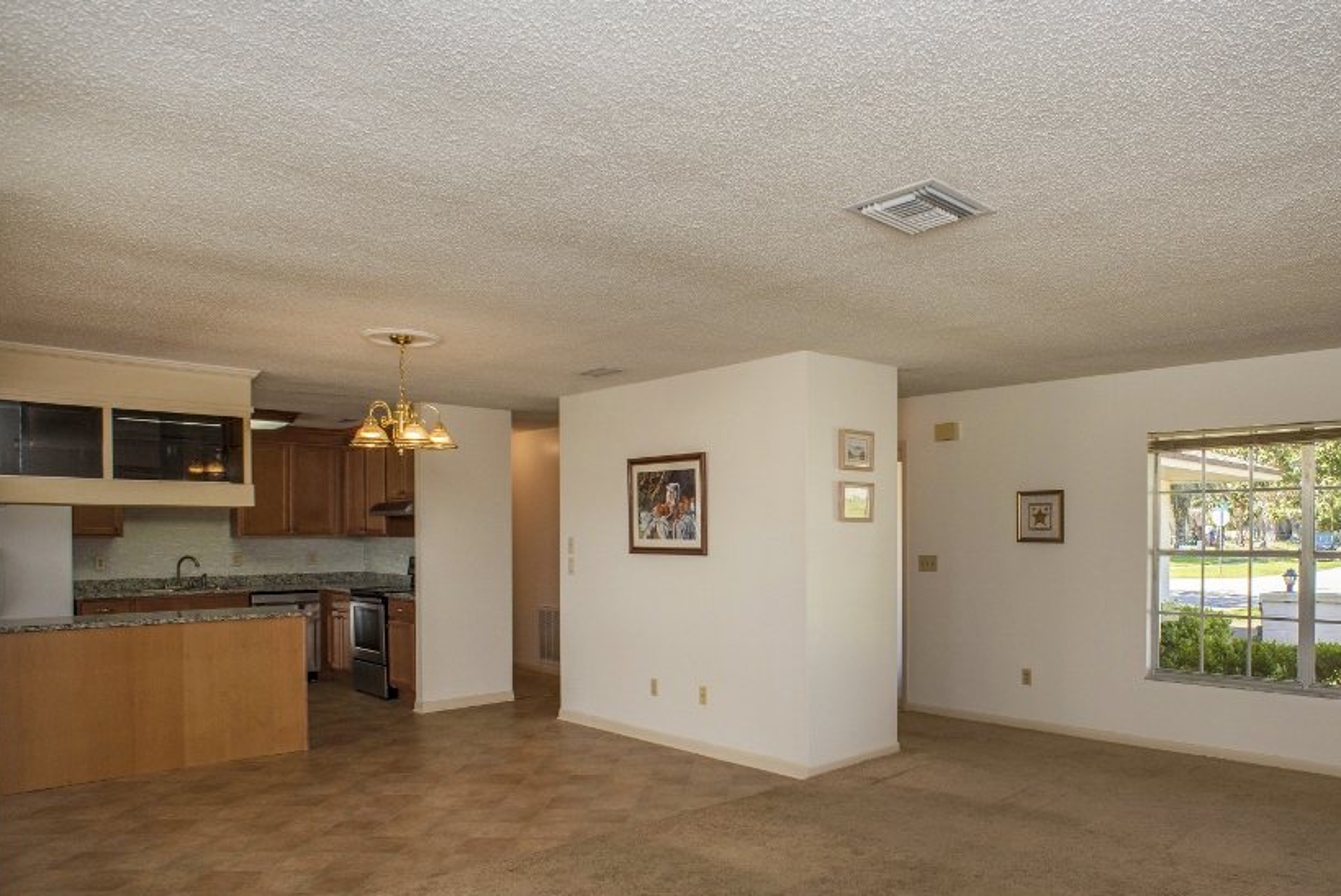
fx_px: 932
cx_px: 779
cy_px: 555
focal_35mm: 25
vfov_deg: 50.9
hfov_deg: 71.0
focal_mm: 20
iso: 320
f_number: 8
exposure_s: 1/200
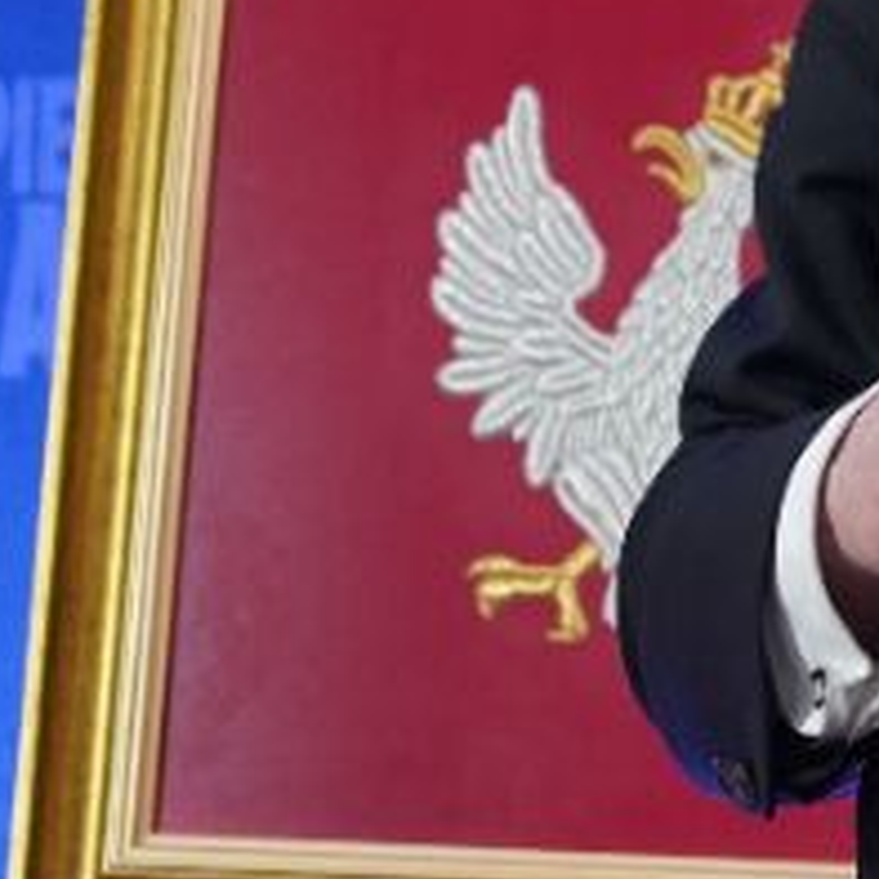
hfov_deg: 3.0
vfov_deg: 3.0
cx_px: 2048
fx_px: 16893
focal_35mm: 588
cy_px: 20
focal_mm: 105
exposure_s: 1/125
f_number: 4.5
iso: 2000
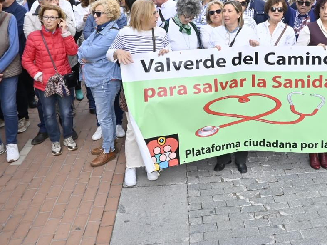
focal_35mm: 47
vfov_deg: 29.8
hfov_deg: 38.7
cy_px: 32
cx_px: 268
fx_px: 444
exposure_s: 1/400
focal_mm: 16
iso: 400
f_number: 5
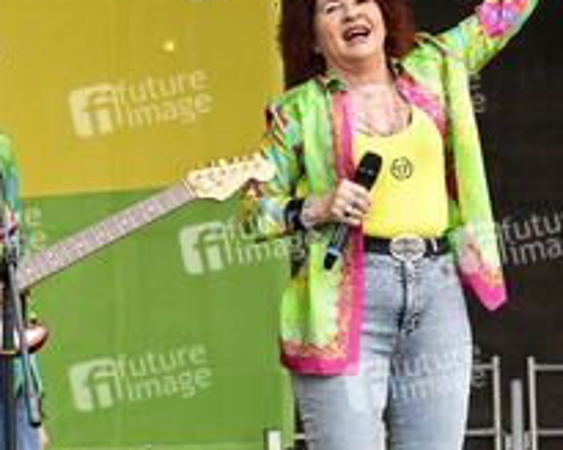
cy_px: 173
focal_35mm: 217
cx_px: 177
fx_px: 3616
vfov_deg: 7.1
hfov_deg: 8.9
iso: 250
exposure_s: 1/200
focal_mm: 105
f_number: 5.6
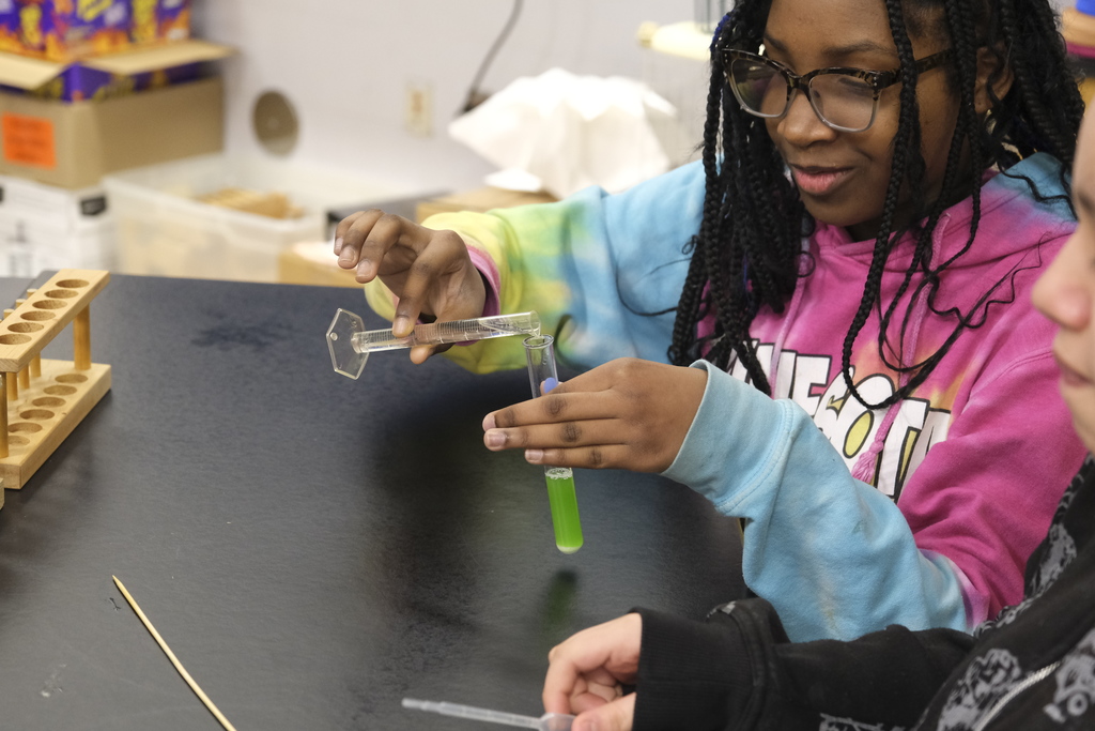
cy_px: 366
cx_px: 548
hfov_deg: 32.4
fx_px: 1886
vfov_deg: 21.9
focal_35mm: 62
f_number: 4
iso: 3200
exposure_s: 1/58
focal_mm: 41.1
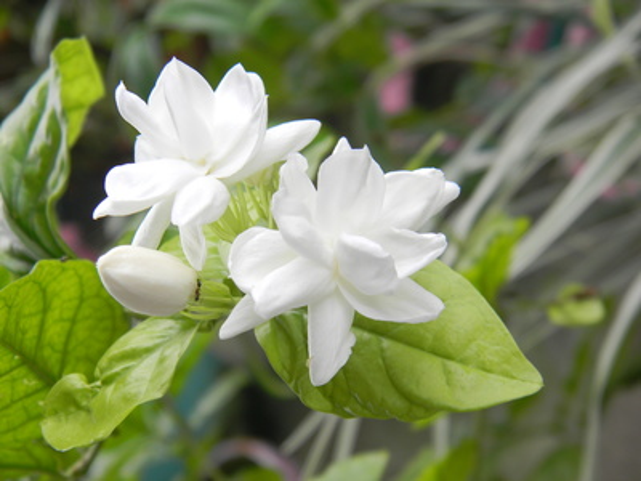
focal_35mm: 83
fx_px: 1537
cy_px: 240
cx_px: 320
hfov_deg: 23.6
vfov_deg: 17.8
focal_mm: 15.1
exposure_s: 1/124
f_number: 4.5
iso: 87
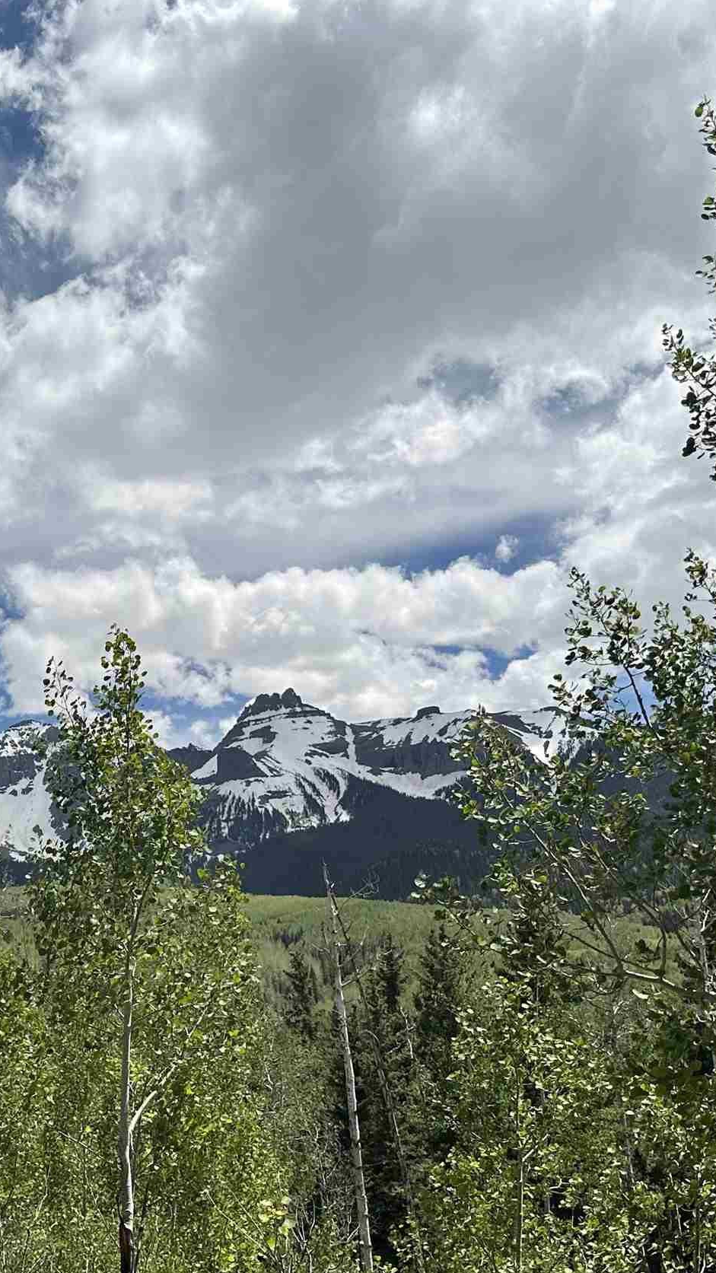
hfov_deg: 24.1
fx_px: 1620
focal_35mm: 48
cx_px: 45
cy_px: 729
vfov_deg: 42.8
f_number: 1.78
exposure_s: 1/9709
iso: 80
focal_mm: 6.86
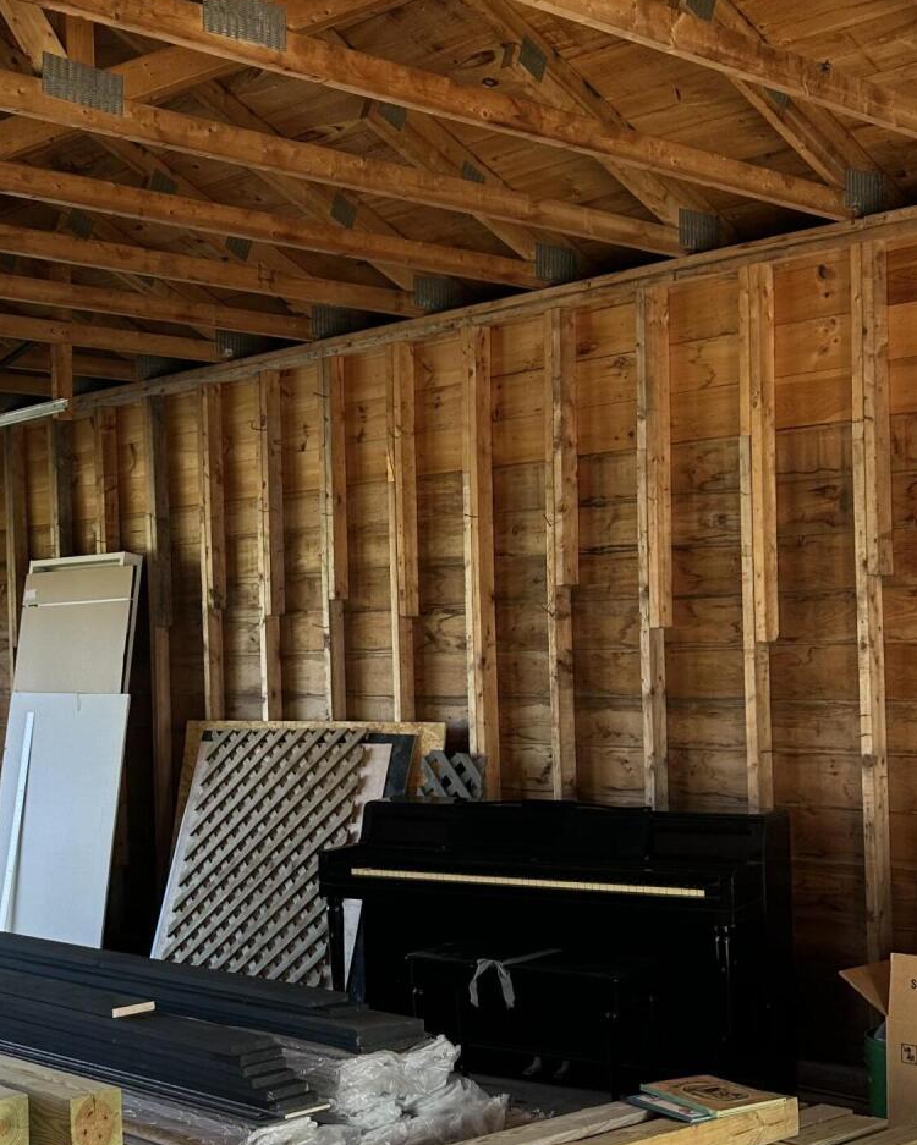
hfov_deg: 29.5
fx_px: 1696
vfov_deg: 37.2
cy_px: 660
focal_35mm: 50
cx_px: 168
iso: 64
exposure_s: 1/169
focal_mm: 6.86
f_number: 1.78
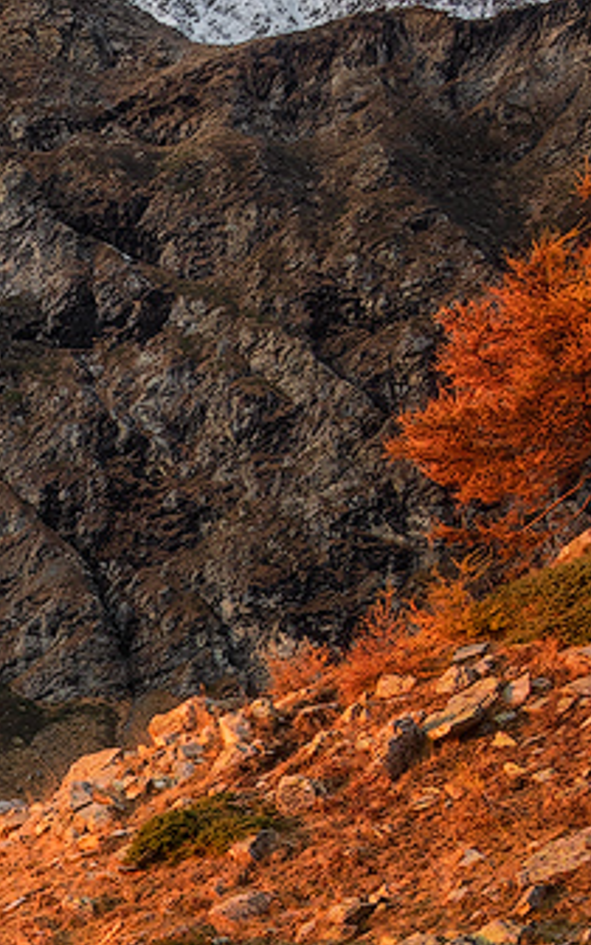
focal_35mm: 102
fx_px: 2636
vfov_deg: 19.0
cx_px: -574
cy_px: 1178
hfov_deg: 11.6
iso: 100
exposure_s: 1/1.67
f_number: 14
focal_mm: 15
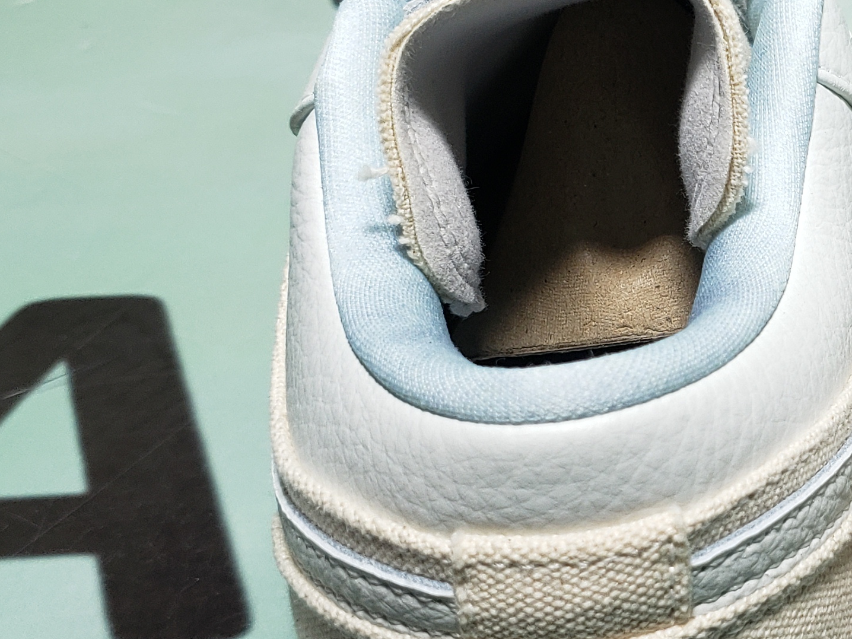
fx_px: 1797
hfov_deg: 25.2
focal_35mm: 73
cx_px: 880
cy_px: 323
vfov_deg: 20.2
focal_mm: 4.3
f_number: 1.5
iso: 50
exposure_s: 1/334
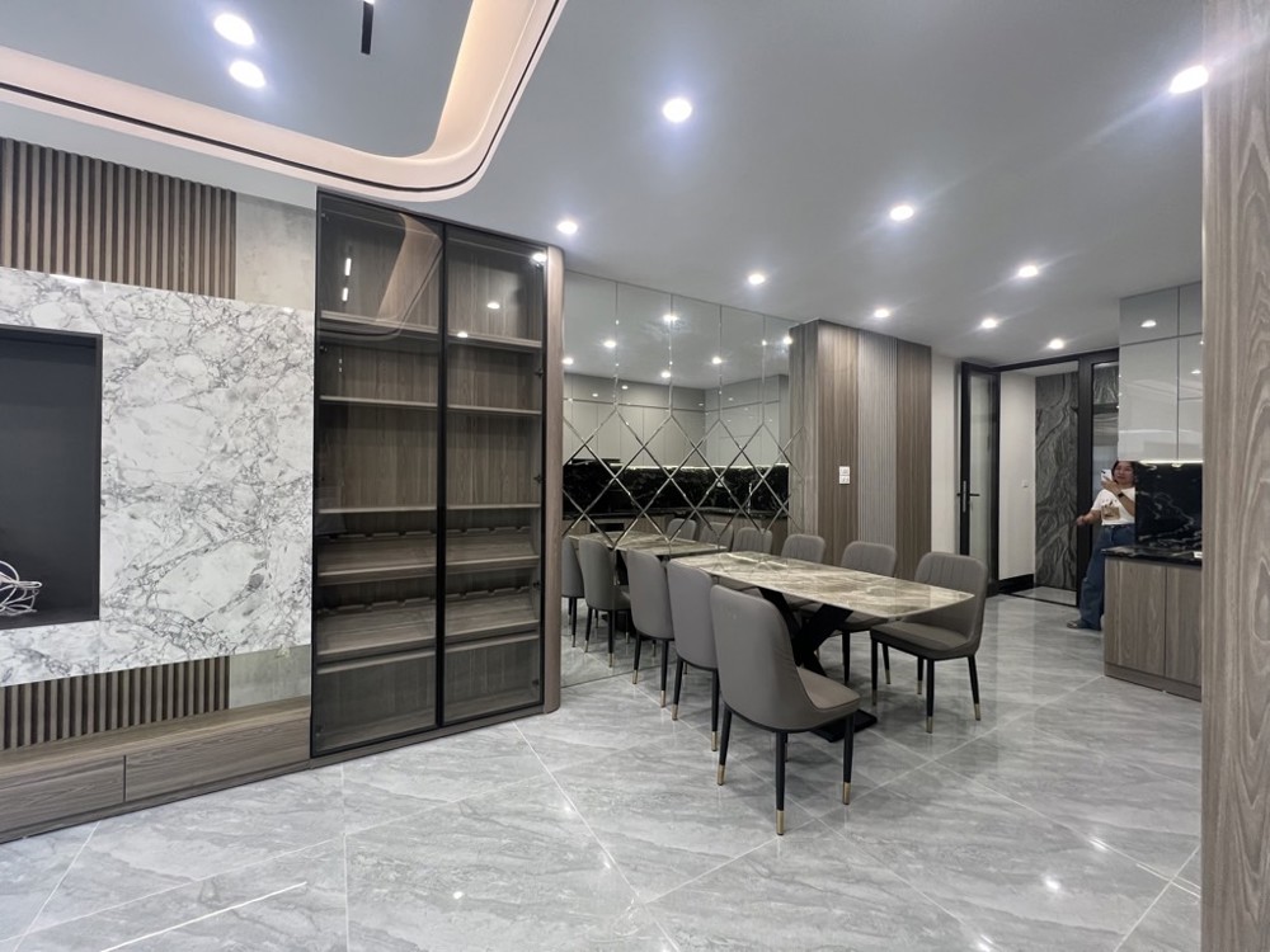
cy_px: 476
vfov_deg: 89.9
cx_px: 635
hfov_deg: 106.2
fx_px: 477
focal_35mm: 13
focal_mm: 1.57
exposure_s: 1/100
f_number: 1.8
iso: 200
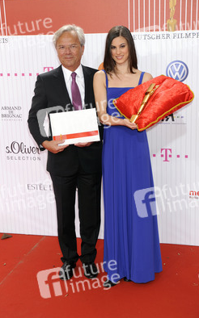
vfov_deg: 33.0
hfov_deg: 20.9
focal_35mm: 62
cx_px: 102
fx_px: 538
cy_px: 158
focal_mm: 60
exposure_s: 1/160
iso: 500
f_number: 6.3
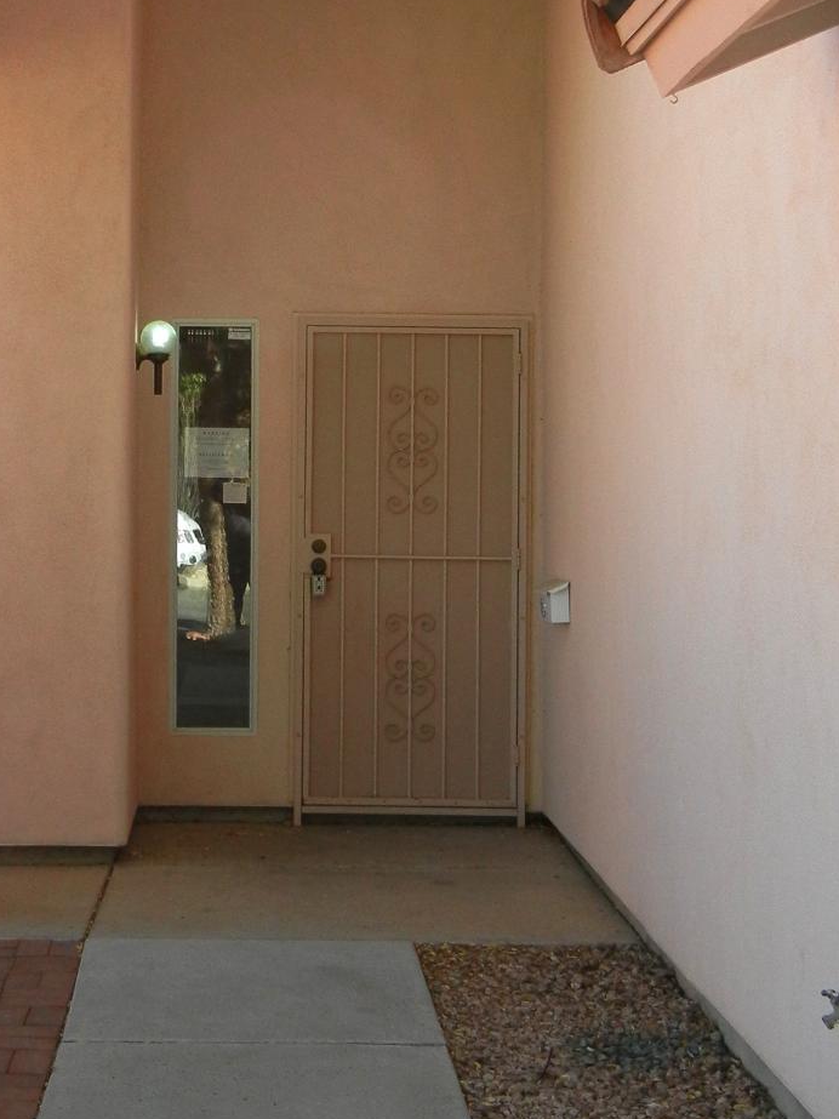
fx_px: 2101
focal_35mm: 65
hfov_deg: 22.4
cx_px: 238
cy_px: 398
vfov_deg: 29.7
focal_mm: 5.4
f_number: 3.5
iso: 160
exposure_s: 1/418
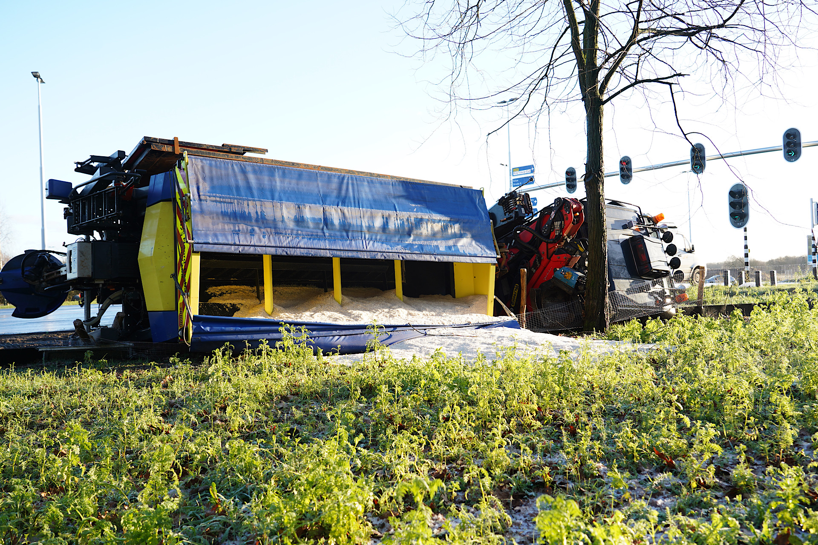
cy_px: 272
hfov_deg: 61.9
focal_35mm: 30
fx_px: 682
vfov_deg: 43.6
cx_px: 409
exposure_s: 1/100
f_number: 5.6
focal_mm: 30
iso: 160
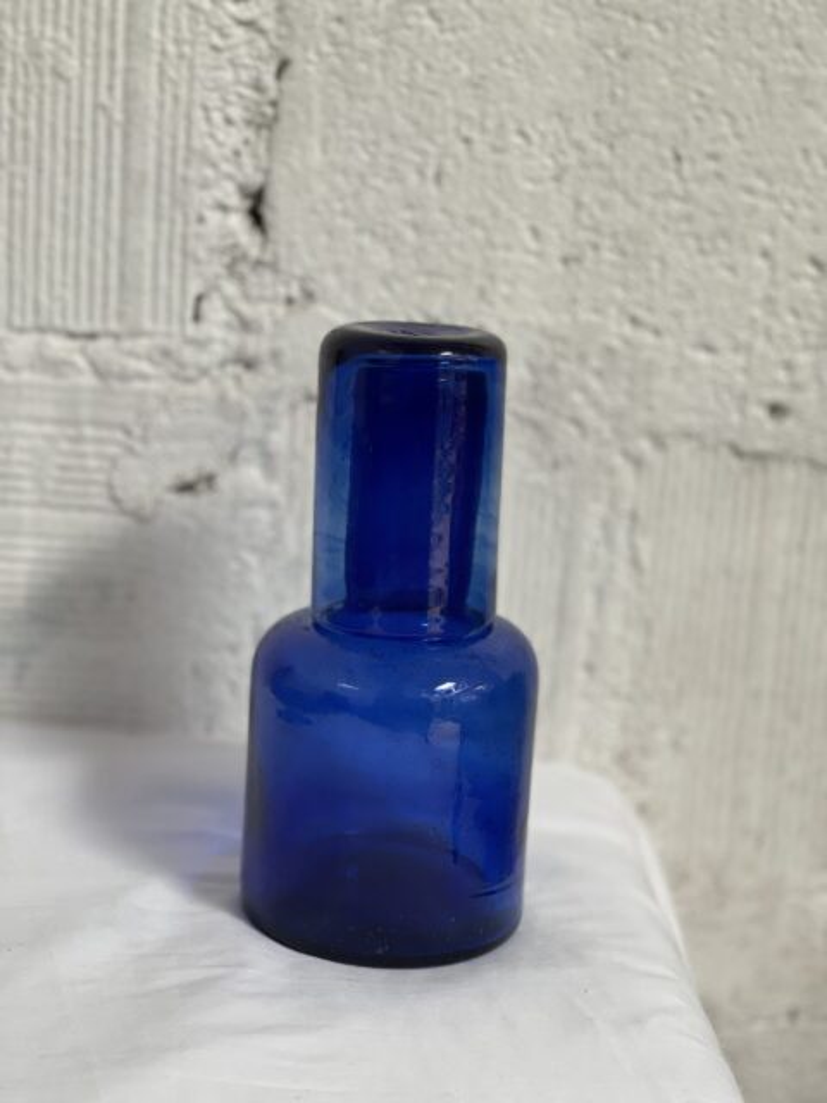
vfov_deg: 30.3
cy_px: 552
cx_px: 414
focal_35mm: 64
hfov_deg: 22.9
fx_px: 2039
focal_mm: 7.5
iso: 250
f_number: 2.2
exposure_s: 1/121
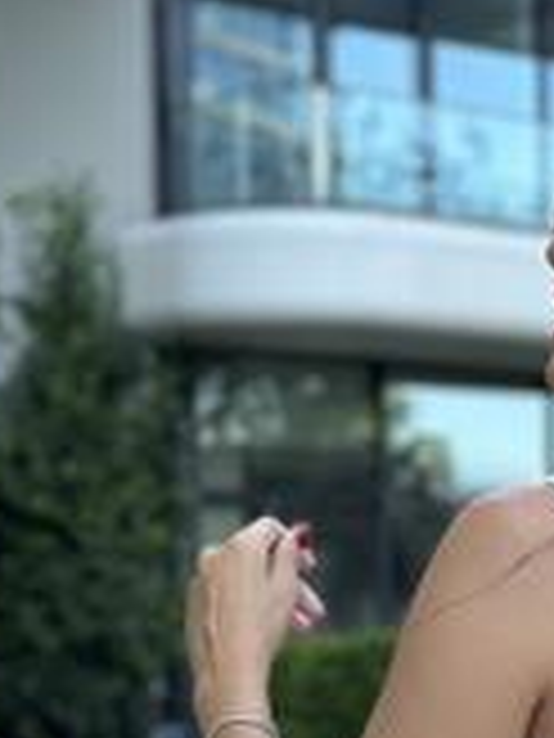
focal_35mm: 148
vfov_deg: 13.1
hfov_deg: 9.9
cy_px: 756
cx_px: 644
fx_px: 3158
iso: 80
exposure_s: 1/506
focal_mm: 6.86
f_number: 1.78
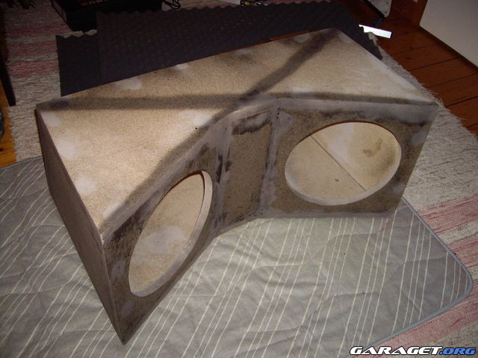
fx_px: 525
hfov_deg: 49.0
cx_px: 239
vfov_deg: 37.7
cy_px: 179
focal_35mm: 38
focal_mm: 6.2
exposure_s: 1/40
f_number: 2.7
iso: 200
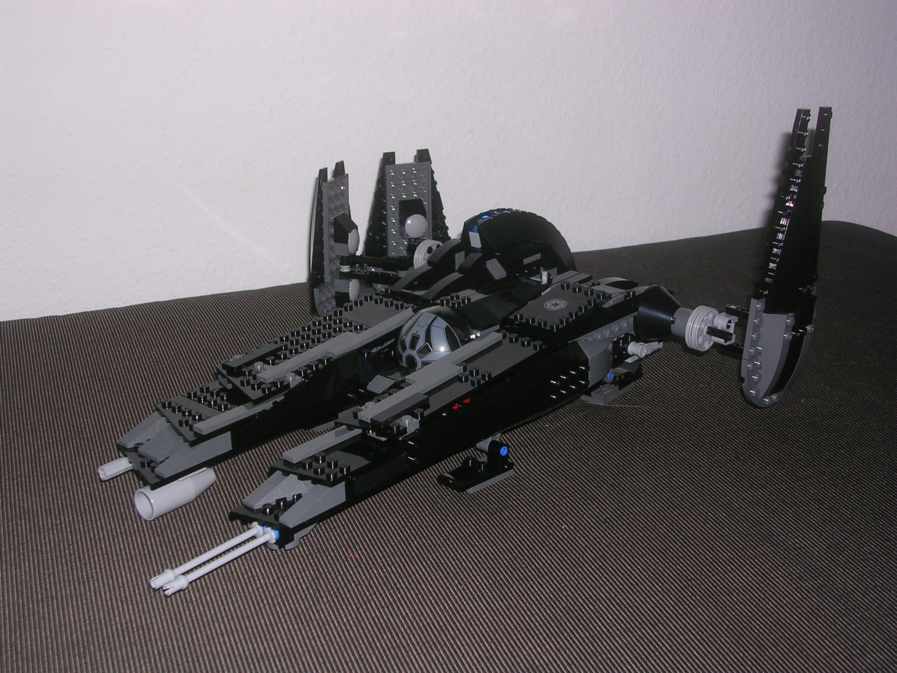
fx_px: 1373
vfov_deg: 27.5
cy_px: 336
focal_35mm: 53
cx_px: 448
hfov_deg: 36.2
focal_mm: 8
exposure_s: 1/60.1
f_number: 3.2
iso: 50
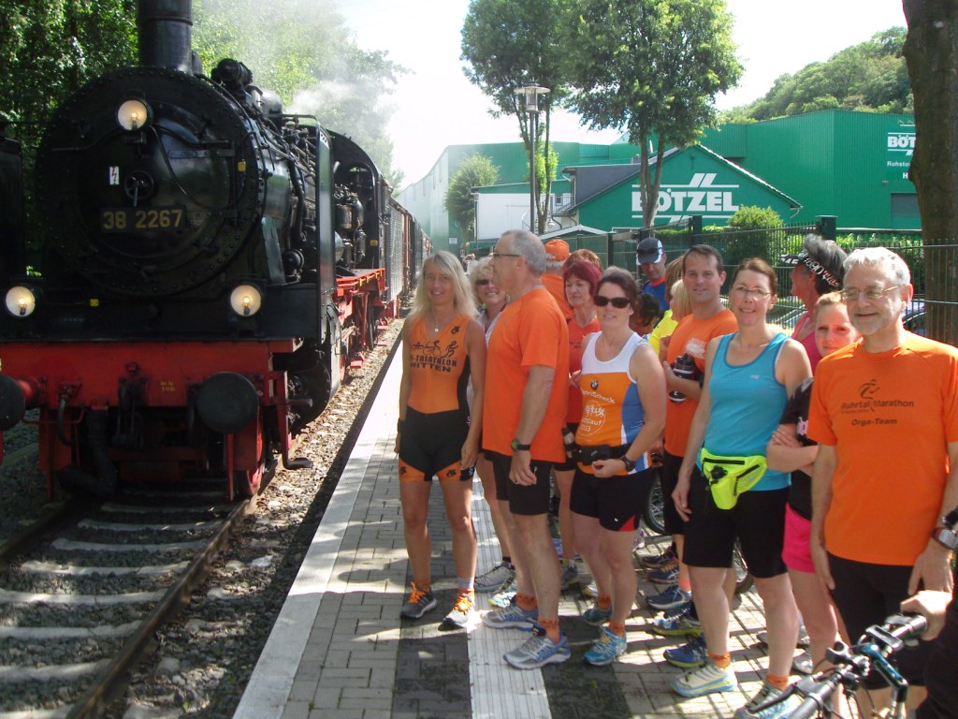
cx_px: 479
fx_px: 1024
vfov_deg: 38.7
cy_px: 360
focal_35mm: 37
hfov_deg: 50.1
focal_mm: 6.2
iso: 80
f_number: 2.8
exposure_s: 1/400
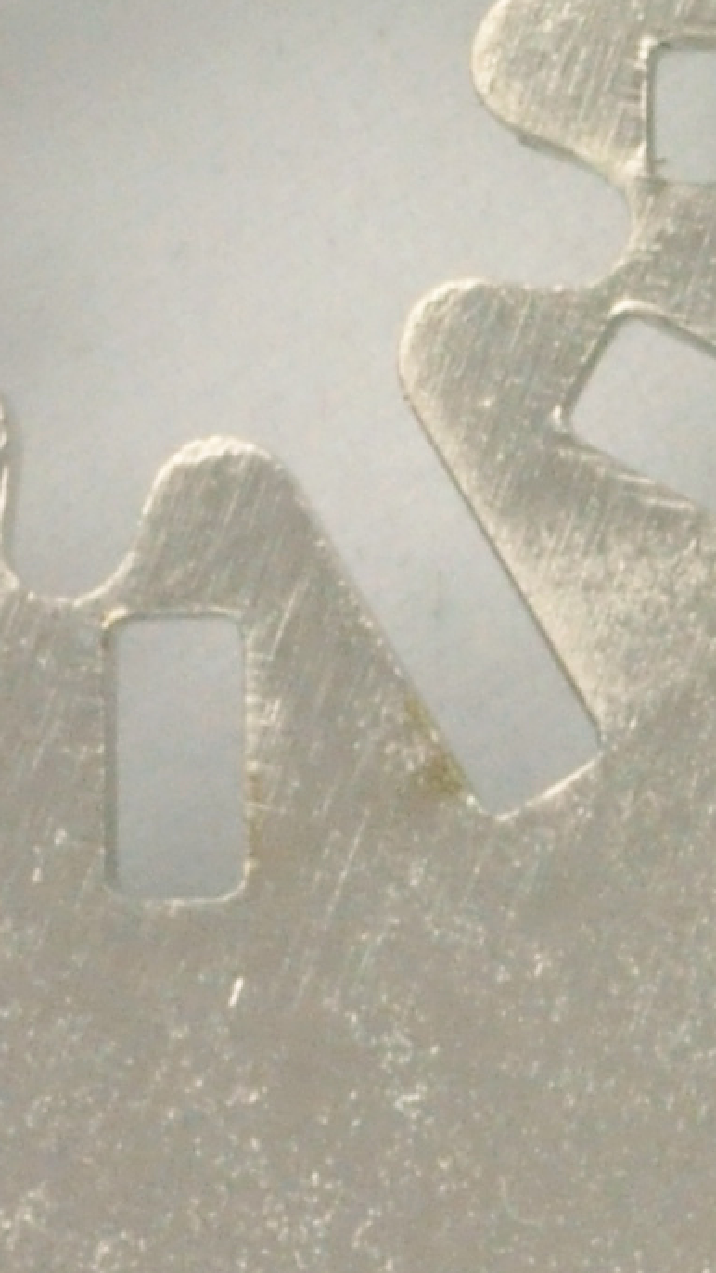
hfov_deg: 2.8
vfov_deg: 4.9
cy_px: 84
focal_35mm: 441
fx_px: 14890
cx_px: 380
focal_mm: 45
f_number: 16
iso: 1000
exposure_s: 1/13
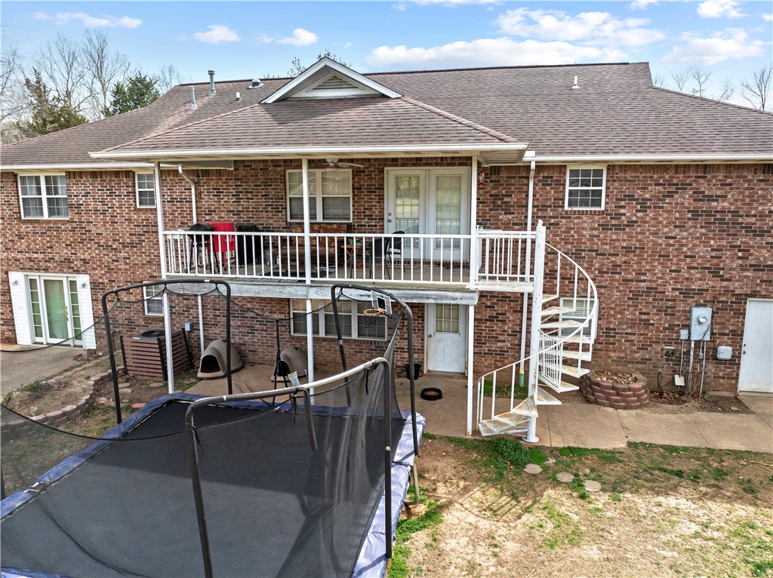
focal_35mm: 24
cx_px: 386
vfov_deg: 56.7
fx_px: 535
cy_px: 289
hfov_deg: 71.6
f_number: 2.8
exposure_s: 1/2500
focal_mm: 12.29
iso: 310
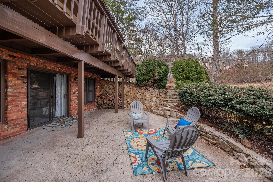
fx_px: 106
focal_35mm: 14
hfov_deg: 104.2
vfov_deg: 81.2
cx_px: 136
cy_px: 91
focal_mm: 14
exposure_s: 1/320
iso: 320
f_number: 7.1
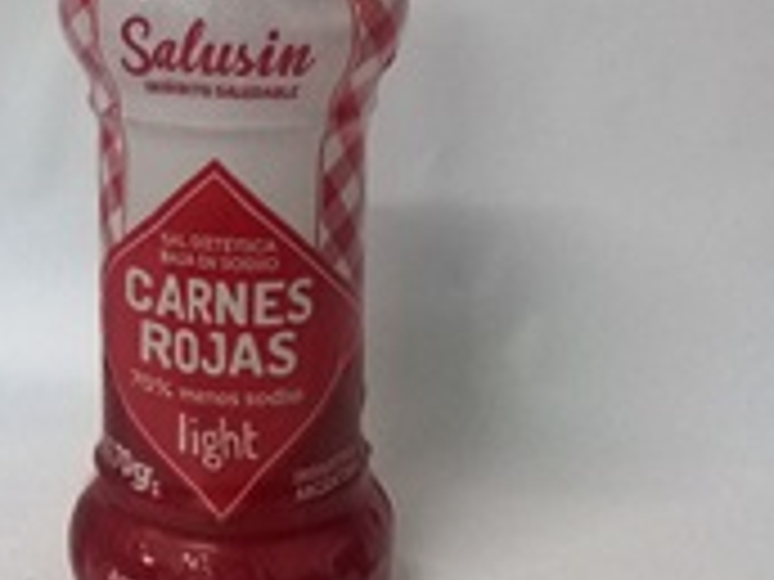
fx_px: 1409
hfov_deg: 30.4
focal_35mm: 63
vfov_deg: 22.9
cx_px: 223
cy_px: 112
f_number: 2.2
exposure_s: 1/17
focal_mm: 3.3
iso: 320
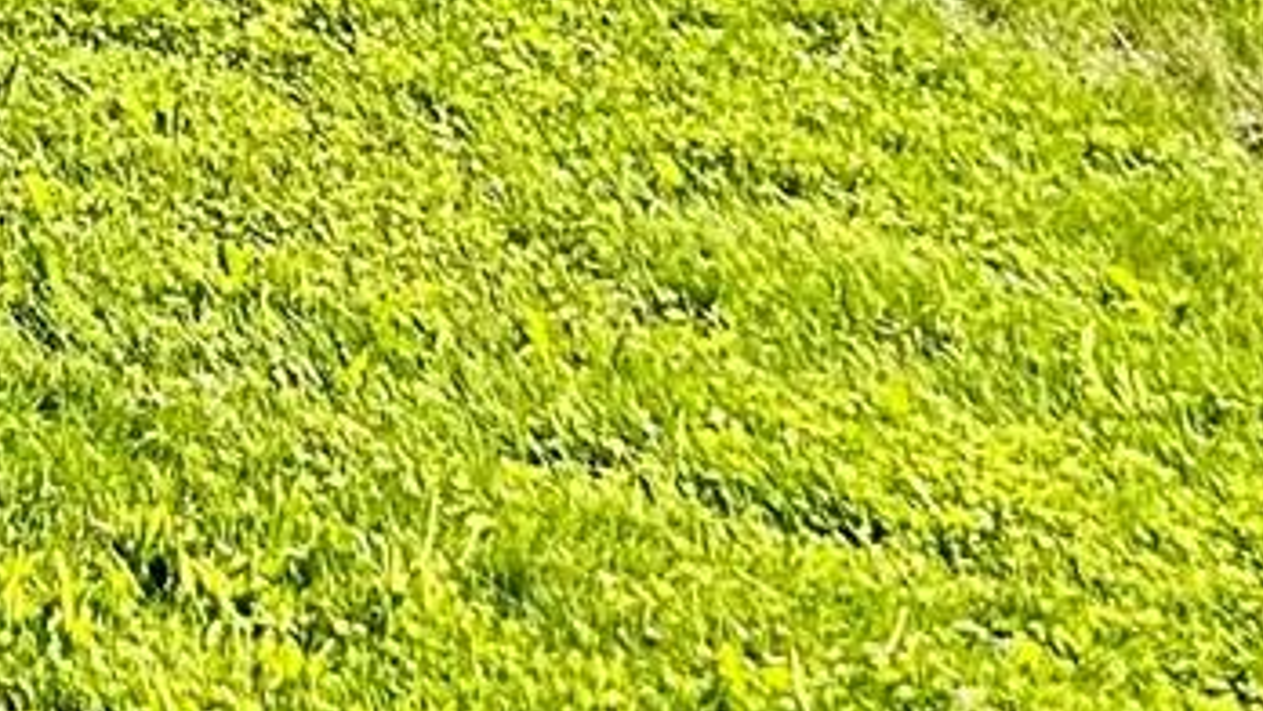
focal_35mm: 154
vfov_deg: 6.5
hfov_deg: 11.7
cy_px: -2039
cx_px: -1648
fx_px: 5159
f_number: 1.78
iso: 80
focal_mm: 6.86
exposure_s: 1/3247
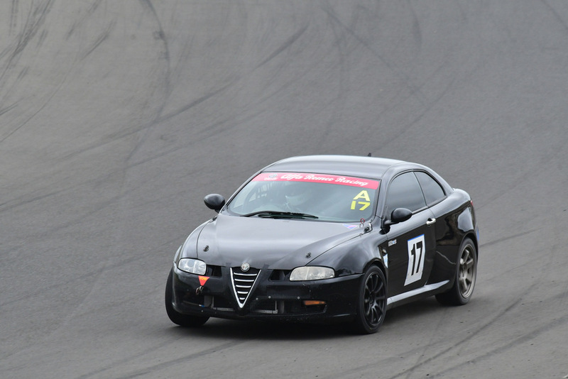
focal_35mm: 750
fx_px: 11837
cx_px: 284
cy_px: 190
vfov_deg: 1.8
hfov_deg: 2.7
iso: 1250
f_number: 11
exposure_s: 1/640
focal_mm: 500
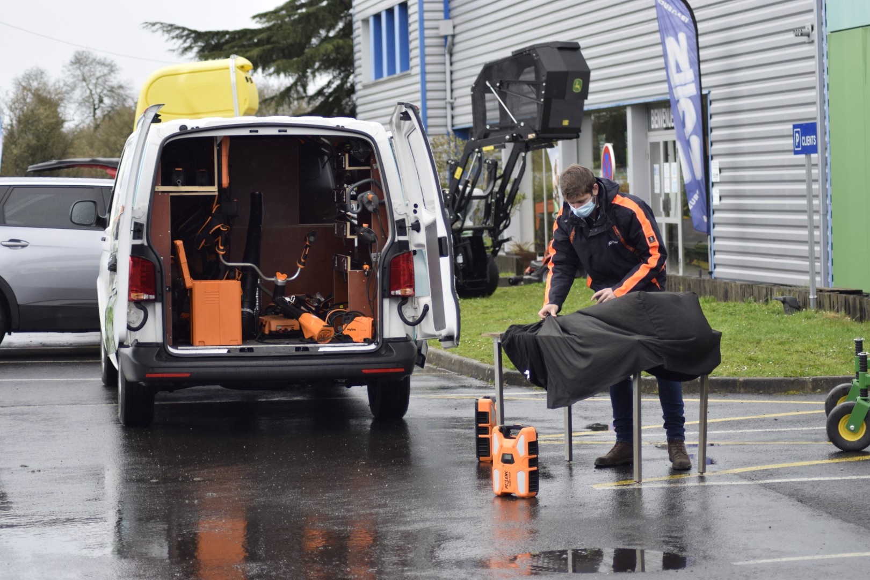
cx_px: 435
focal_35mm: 105
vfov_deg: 13.0
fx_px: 2537
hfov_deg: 19.5
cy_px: 290
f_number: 4.5
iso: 400
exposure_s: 1/320
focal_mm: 70
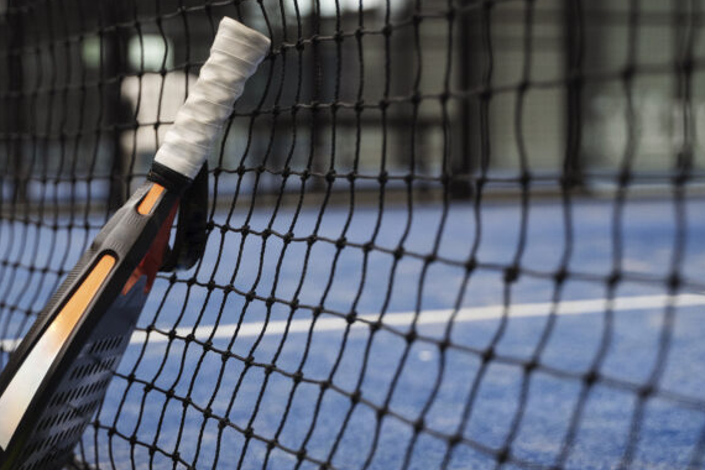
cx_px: 304
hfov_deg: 25.7
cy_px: 270
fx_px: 1547
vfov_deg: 17.3
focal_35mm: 79
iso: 1600
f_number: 2.8
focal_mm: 44
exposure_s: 1/500
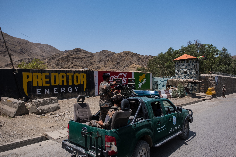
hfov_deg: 73.7
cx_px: 118
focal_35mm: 24
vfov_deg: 53.1
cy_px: 78
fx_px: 157
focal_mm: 16
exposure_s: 1/1000
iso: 200
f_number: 4
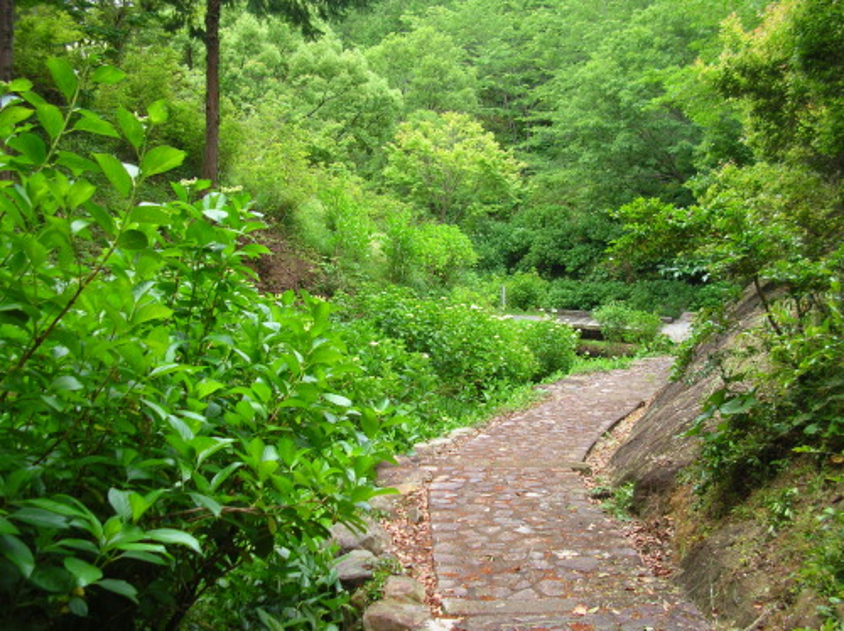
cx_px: 422
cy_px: 316
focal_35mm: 35
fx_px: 853
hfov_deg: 52.7
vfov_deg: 40.6
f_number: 2.8
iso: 50
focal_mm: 5.8
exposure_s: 1/77.8
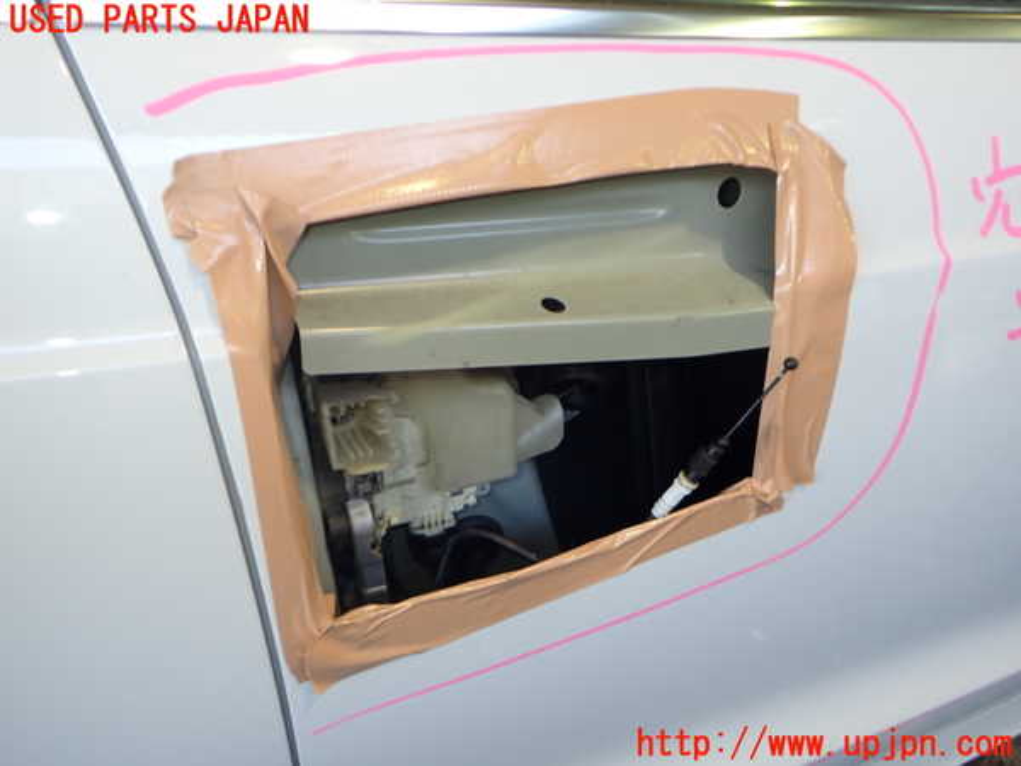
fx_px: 885
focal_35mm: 30
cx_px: 510
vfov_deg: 46.8
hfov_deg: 60.0
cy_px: 383
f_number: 2.3
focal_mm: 5.4
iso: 200
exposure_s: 1/50
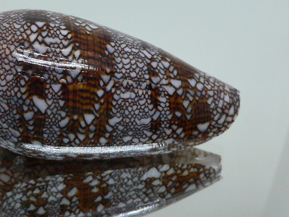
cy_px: 87
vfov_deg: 27.0
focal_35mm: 54
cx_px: 85
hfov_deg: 35.0
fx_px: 451
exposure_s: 1/40
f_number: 2.8
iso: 200
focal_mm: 4.6
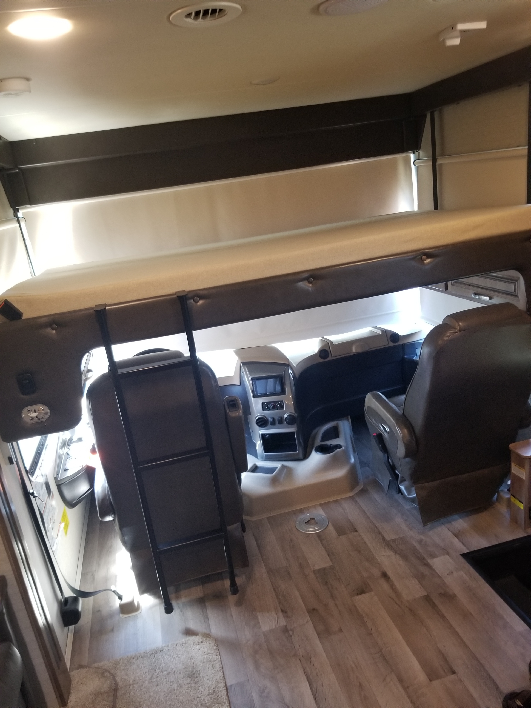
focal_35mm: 26
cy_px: 354
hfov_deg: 53.1
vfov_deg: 67.3
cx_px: 266
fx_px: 532
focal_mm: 4.3
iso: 200
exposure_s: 1/24
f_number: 1.7
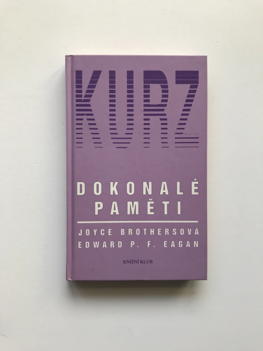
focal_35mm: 28
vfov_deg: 63.4
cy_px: 176
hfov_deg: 49.7
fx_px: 284
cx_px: 132
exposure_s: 1/100
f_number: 1.8
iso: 40
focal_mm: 3.99
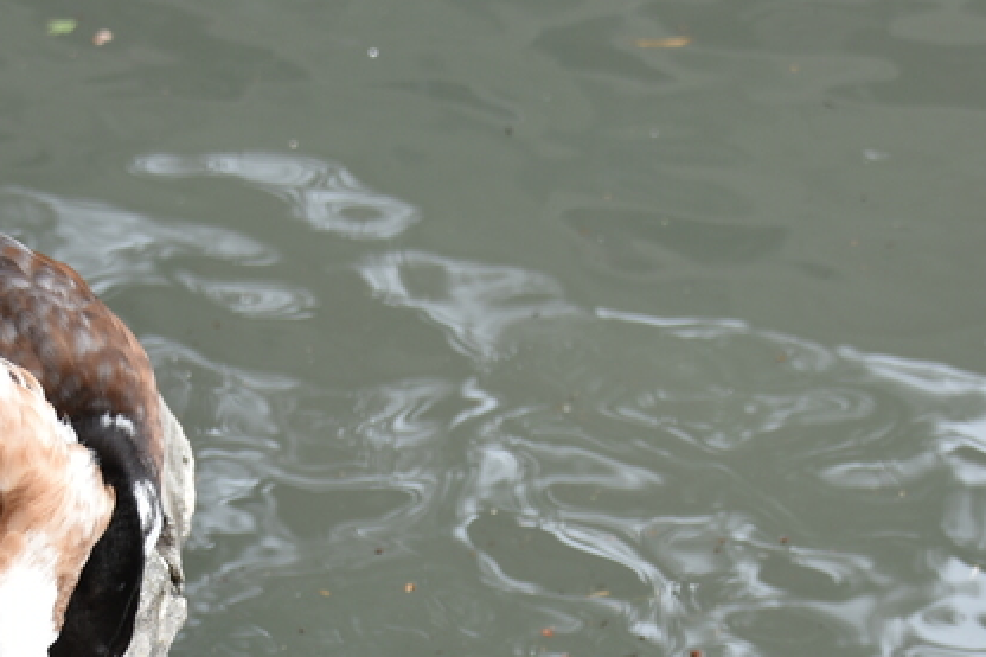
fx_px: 4216
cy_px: 806
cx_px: 486
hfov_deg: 13.3
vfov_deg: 8.8
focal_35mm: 154
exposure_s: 1/100
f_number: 5
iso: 100
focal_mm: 50
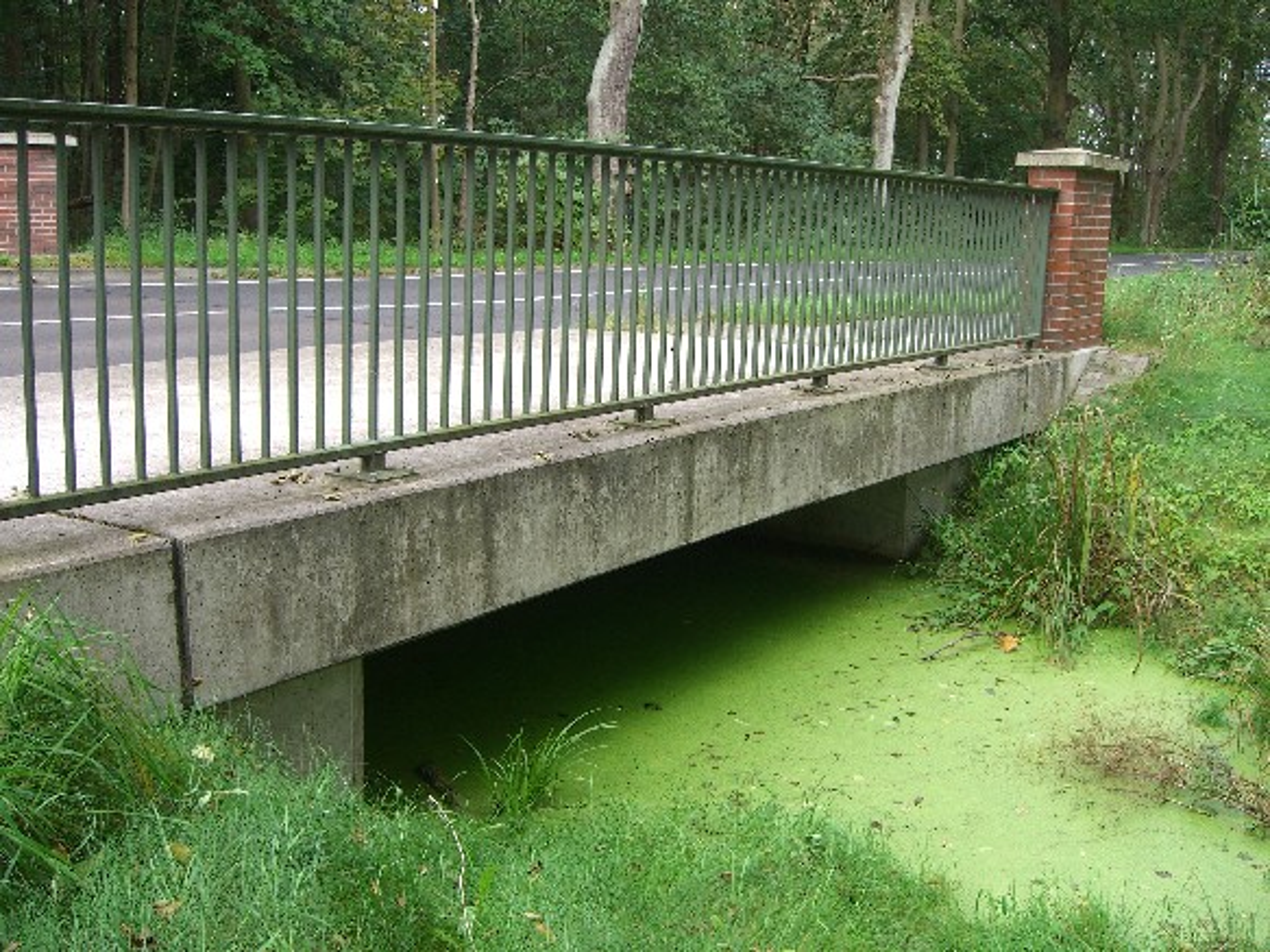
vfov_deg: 37.7
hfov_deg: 49.0
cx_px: 635
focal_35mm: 38
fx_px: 1394
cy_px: 476
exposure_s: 1/125
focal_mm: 7.9
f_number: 2.8
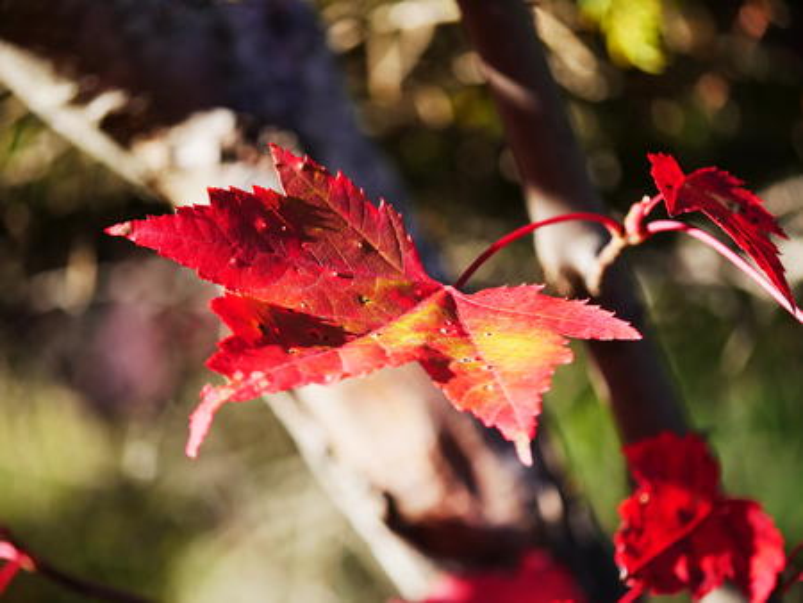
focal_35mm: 300
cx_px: 402
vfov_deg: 5.0
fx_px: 6963
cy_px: 302
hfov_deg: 6.6
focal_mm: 150
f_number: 4.5
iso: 320
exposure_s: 1/320
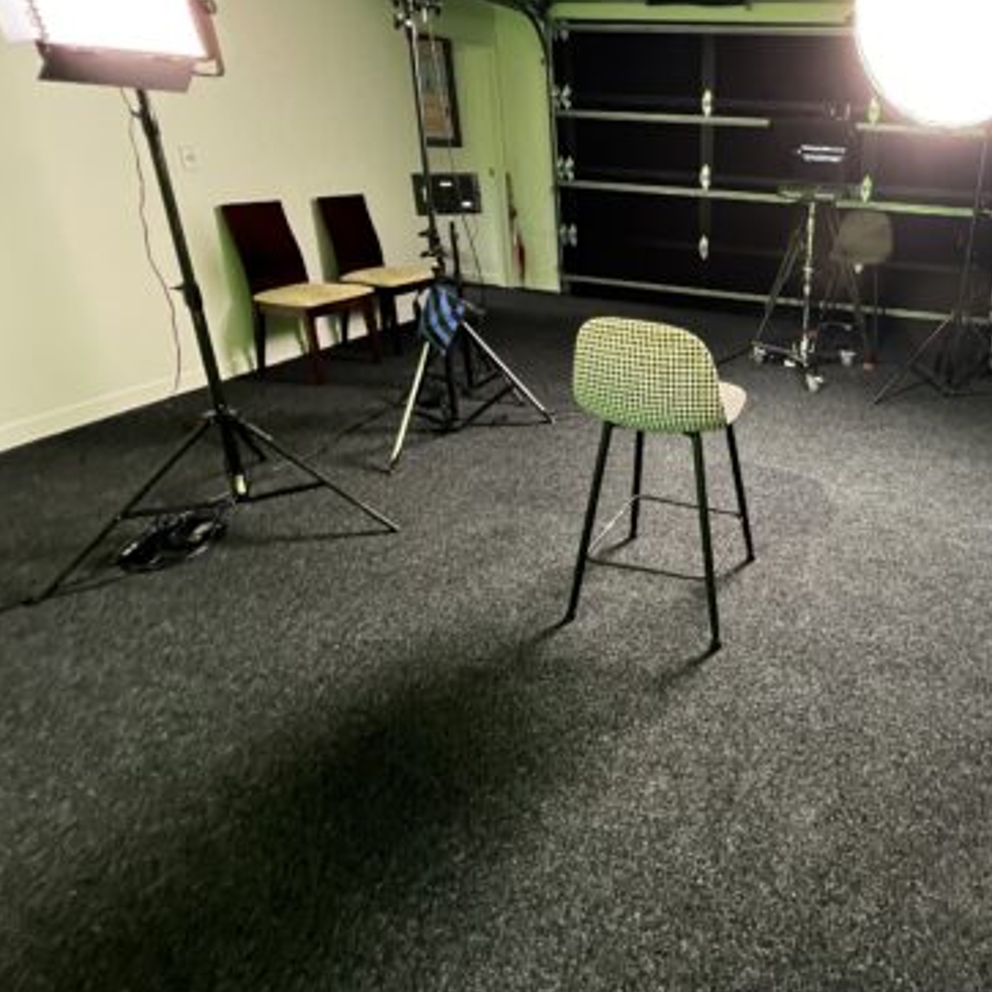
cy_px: 385
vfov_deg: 76.6
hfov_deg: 71.4
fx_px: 616
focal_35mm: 19
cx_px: 765
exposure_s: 1/50
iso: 800
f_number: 1.8
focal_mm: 1.57
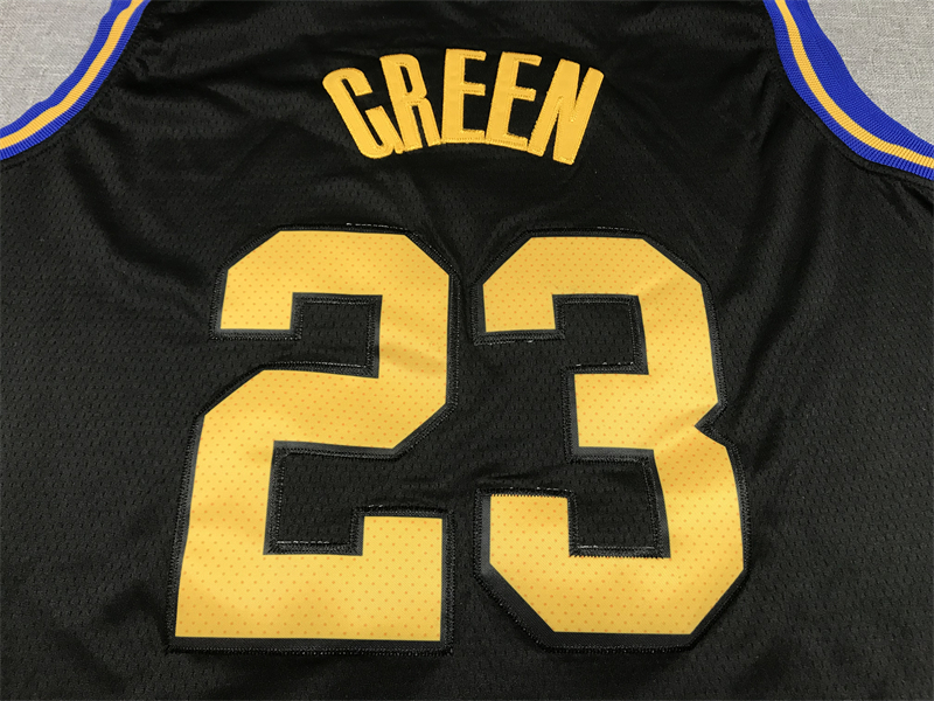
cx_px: 467
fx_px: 755
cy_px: 350
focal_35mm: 28
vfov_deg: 49.7
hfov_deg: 63.4
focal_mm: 3.99
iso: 32
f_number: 1.8
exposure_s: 1/33
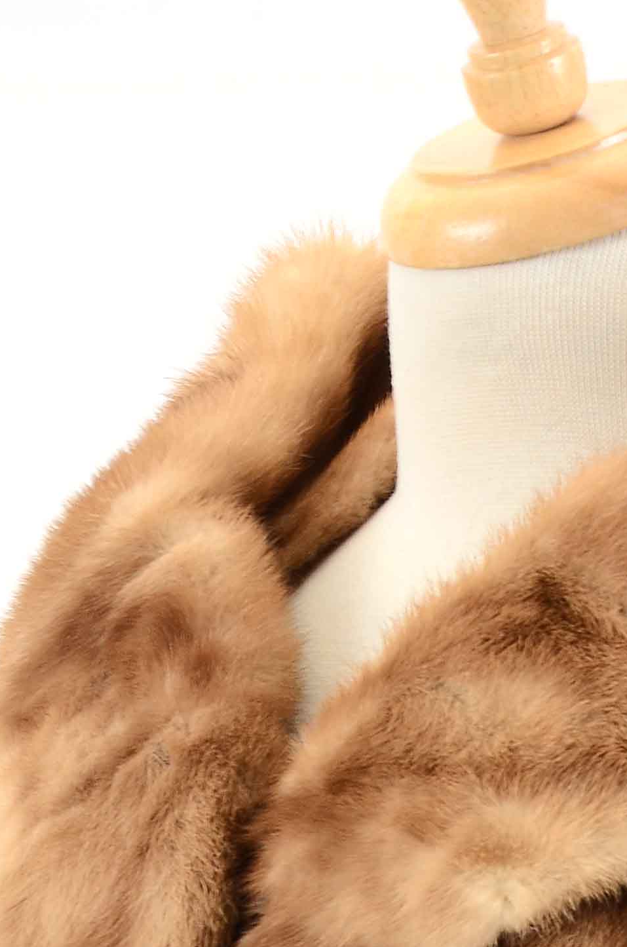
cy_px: 1572
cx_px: 687
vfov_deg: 5.7
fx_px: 9395
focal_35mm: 358
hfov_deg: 3.8
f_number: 8
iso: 160
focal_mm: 70
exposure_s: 1/60
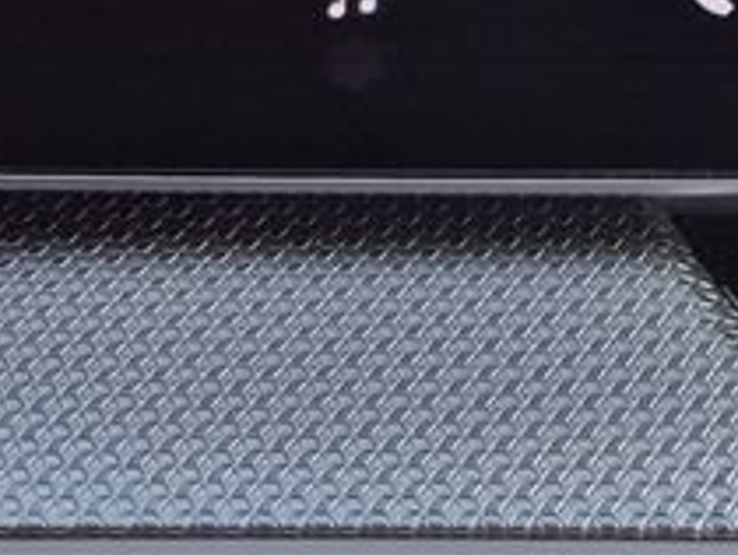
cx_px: 988
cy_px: -738
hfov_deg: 16.5
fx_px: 2391
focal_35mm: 112
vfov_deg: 11.3
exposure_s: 1/373
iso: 25
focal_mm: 5.4
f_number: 1.8
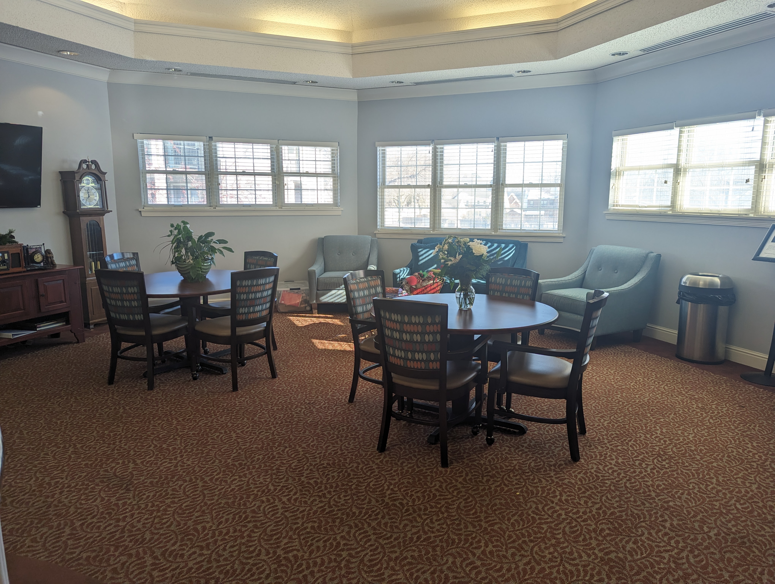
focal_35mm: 24
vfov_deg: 56.9
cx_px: 388
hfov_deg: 71.5
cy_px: 292
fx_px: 538
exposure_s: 1/120
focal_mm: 6.81
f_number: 1.85
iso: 42
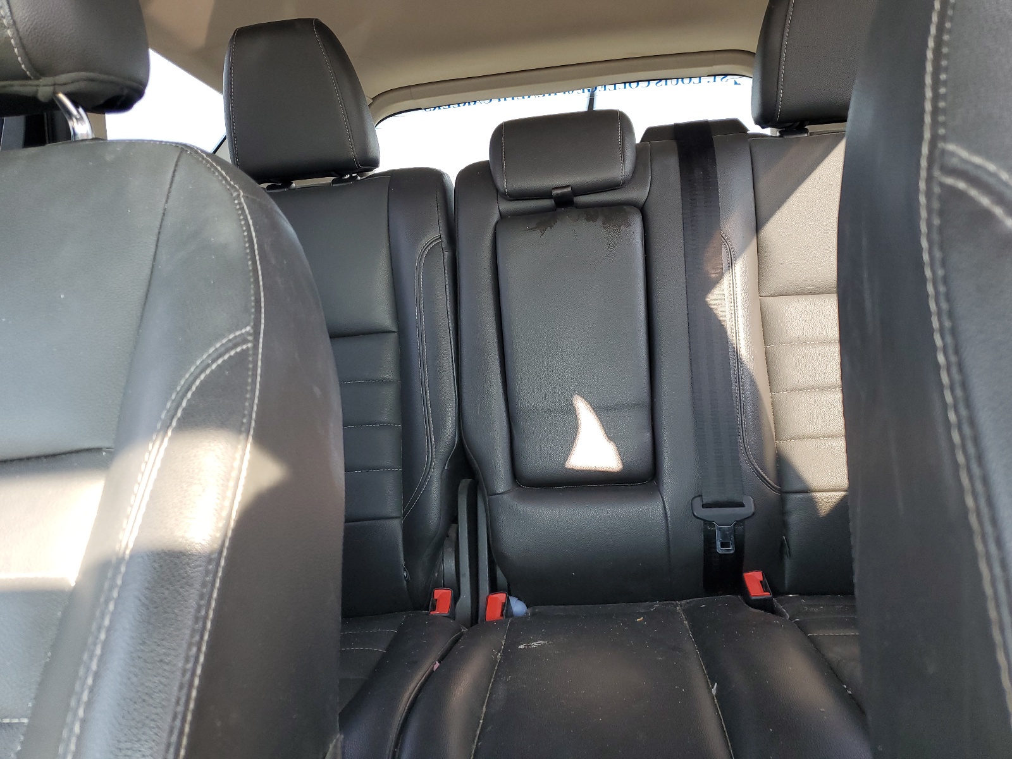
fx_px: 760
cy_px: 380
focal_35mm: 26
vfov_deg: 53.1
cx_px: 506
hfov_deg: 67.3
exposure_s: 1/120
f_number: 1.5
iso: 67
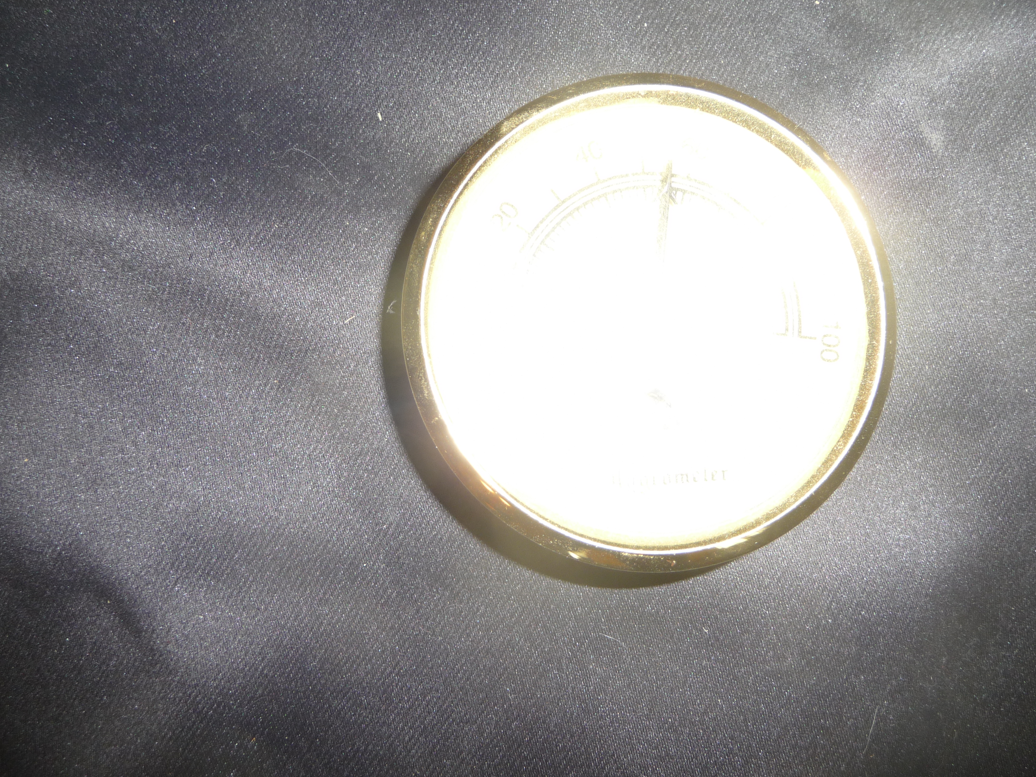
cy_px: 380
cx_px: 520
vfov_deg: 48.2
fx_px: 868
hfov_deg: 61.7
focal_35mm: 29
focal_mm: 4.7
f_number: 3.3
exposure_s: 1/30
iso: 100
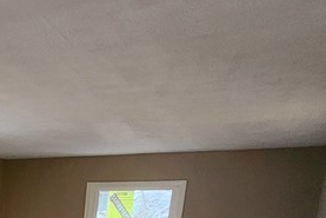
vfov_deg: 21.9
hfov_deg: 31.3
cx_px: -91
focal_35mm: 50
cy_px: 337
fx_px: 453
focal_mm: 2.2
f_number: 2.2
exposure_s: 1/30
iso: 400
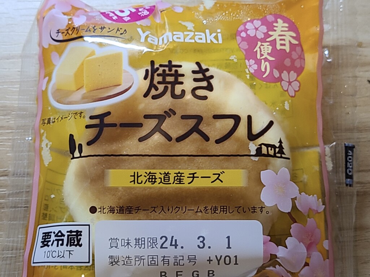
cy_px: 138
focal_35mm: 26
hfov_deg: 67.3
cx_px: 185
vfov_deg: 53.1
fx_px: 278
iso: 100
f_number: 1.8
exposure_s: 1/50
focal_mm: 5.4
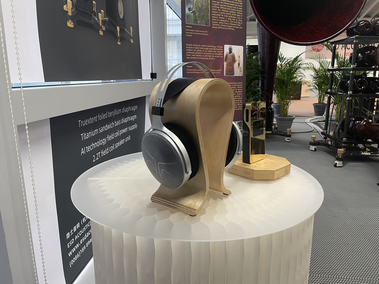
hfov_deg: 67.3
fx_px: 285
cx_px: 190
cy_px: 142
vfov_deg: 53.1
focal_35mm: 26
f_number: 1.6
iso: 100
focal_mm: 4.2
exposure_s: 1/50
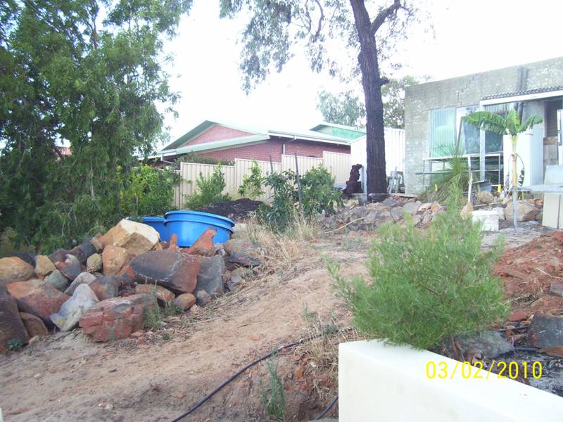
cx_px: 282
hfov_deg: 54.0
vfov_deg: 41.8
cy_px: 211
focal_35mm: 34
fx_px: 553
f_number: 2.7
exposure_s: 1/60
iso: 125
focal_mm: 5.6
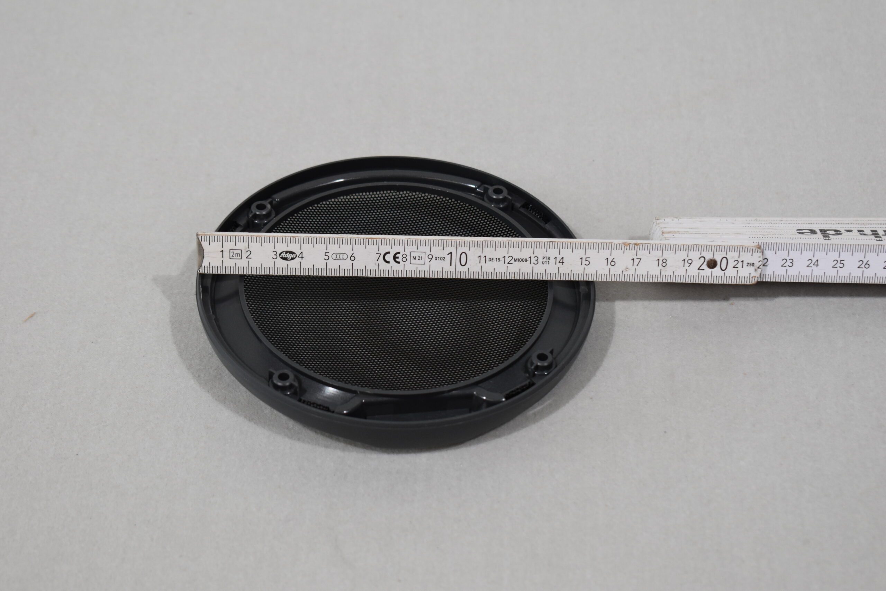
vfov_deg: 16.6
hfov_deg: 24.6
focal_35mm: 82
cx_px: 443
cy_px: 296
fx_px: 2030
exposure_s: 1/160
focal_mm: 55
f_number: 5.6
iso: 800
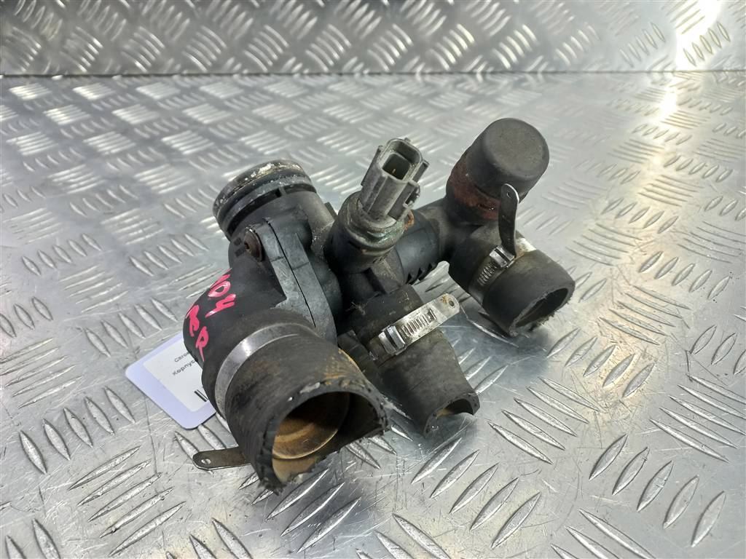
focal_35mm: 25
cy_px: 280
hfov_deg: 69.4
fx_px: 539
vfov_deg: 54.9
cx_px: 373
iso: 100
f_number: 1.8
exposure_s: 1/50
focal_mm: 4.6
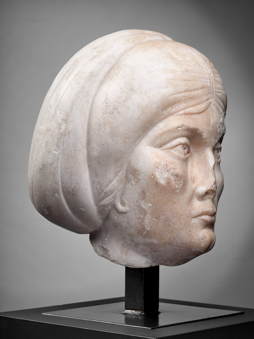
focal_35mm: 63
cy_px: 170
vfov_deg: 30.7
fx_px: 616
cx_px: 127
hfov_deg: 23.3
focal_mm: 80
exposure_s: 1/125
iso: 200
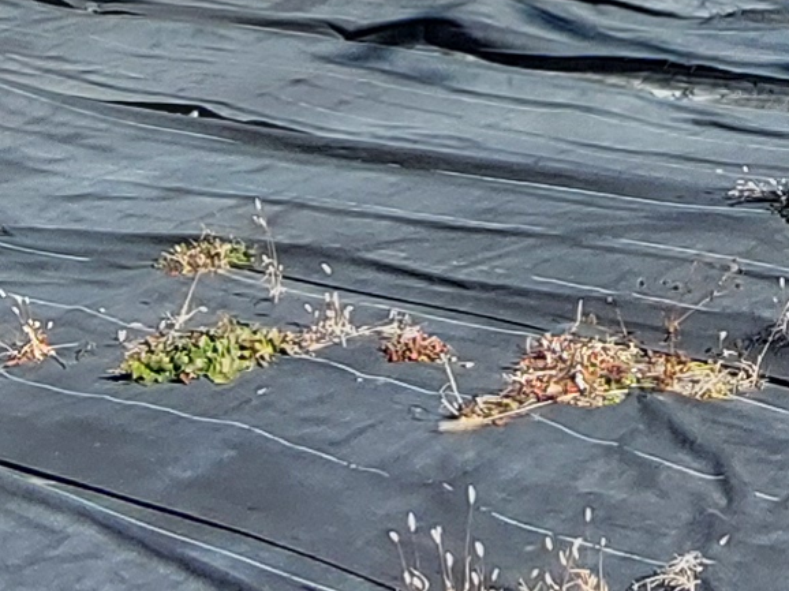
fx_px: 2051
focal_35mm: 90
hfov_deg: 20.9
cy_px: -414
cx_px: 824
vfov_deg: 14.7
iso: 50
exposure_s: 1/1613
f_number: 2.2
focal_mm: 1.74
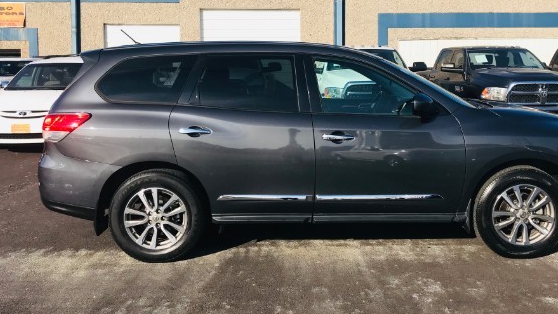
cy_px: 119
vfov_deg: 33.6
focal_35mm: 35
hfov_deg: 56.6
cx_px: 297
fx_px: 518
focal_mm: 3.99
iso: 20
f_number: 1.8
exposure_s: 1/1808
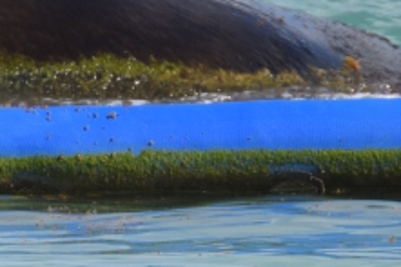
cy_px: 180
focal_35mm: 1391
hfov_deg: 1.5
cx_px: -421
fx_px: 15482
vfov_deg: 1.0
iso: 400
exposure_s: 1/1600
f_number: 6.3
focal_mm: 200
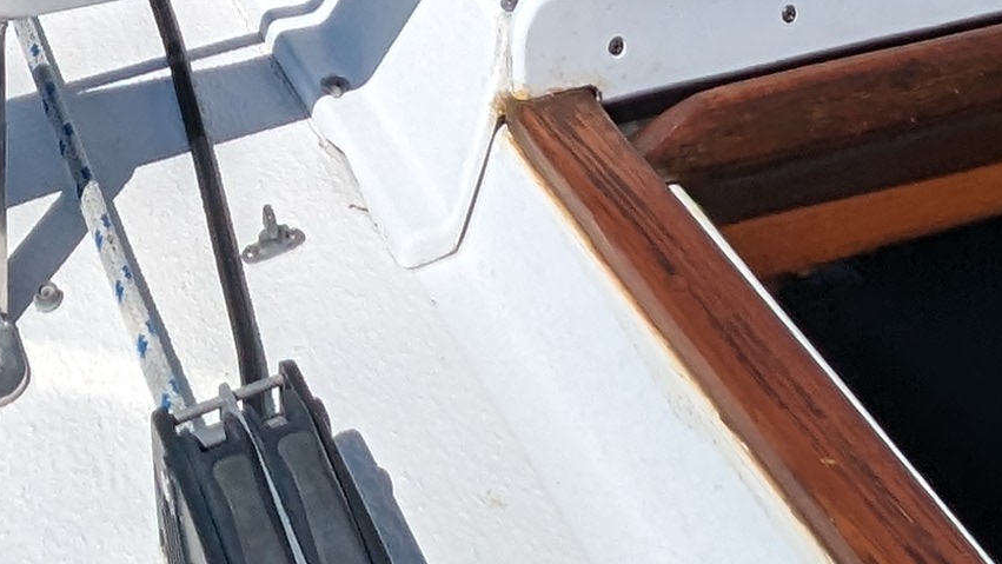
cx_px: 241
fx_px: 1807
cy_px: -1245
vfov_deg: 10.5
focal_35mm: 68
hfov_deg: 30.4
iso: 49
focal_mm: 1.95
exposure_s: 1/3597
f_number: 2.2
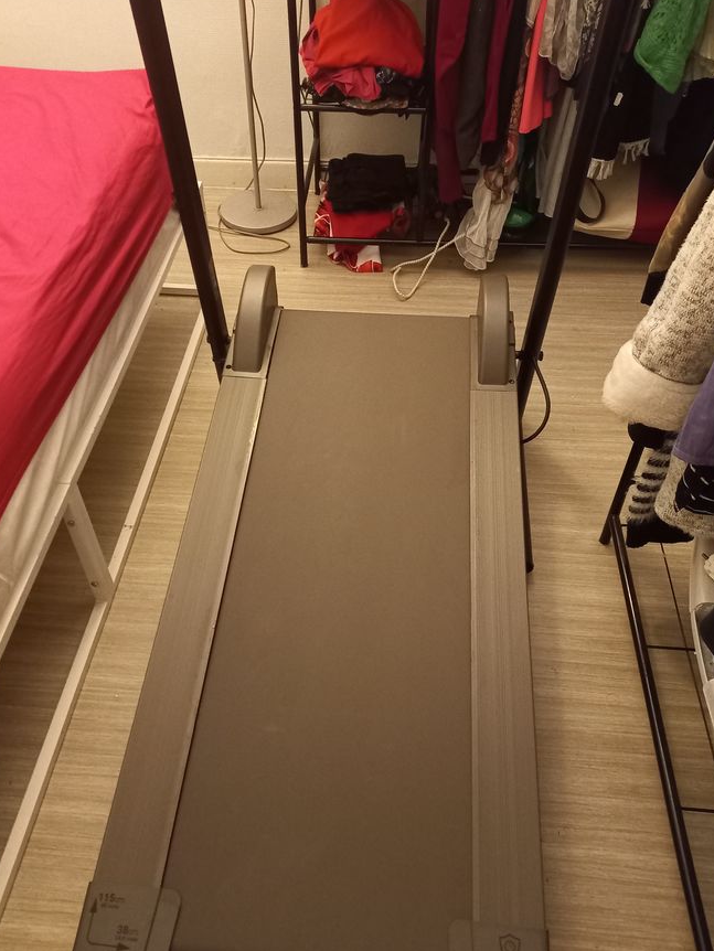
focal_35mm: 29
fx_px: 797
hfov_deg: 48.2
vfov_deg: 61.6
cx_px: 349
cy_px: 483
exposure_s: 1/20
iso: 1250
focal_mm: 4.6
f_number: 1.8
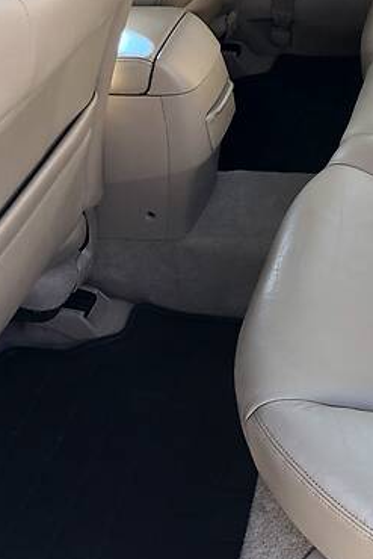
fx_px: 978
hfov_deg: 19.7
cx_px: 500
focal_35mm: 63
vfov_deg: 31.4
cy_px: 153
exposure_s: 1/120
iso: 40
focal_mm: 4
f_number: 1.8
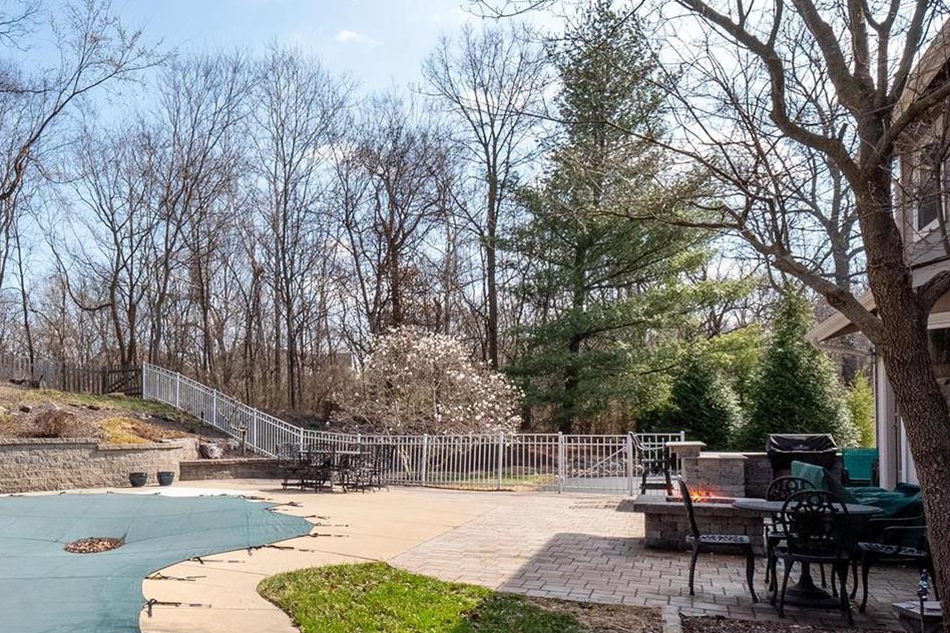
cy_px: 436
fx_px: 712
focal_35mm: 27
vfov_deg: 46.9
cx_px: 178
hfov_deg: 61.3
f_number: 8
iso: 400
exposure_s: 1/800
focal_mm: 8
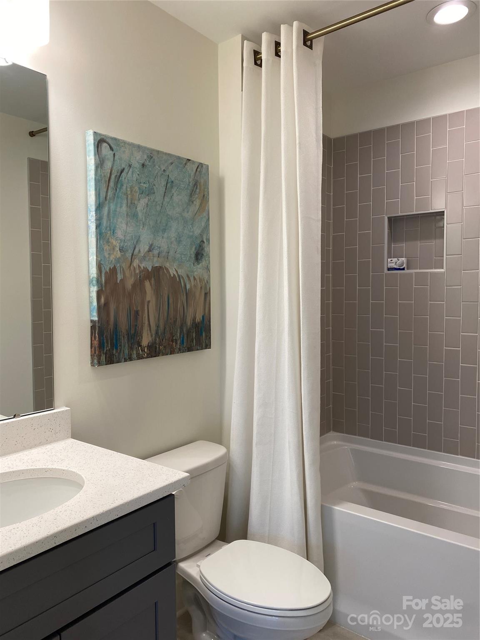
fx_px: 481
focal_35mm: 26
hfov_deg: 53.1
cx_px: 240
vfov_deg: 67.3
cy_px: 320
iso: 64
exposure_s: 1/120
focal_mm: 4.25
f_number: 1.8
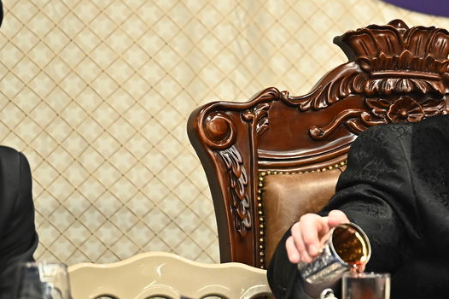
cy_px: 106
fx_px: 6631
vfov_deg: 2.6
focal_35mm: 532
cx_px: 544
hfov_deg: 3.9
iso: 2500
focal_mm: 200
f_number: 4.5
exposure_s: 1/160
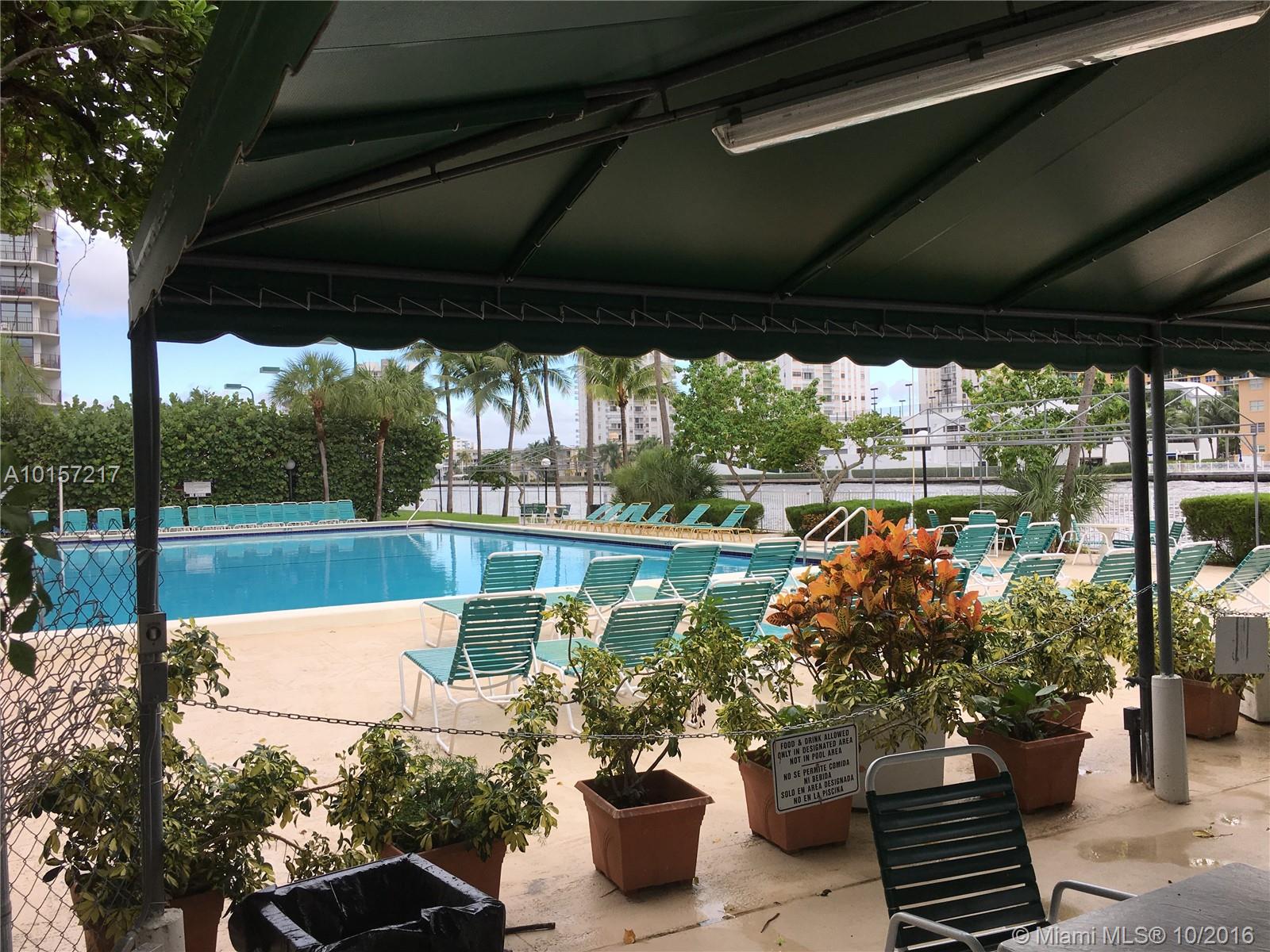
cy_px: 476
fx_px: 1064
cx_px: 635
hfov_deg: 61.7
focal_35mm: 29
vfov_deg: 48.2
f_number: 2.2
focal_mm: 4.15
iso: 25
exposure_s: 1/523
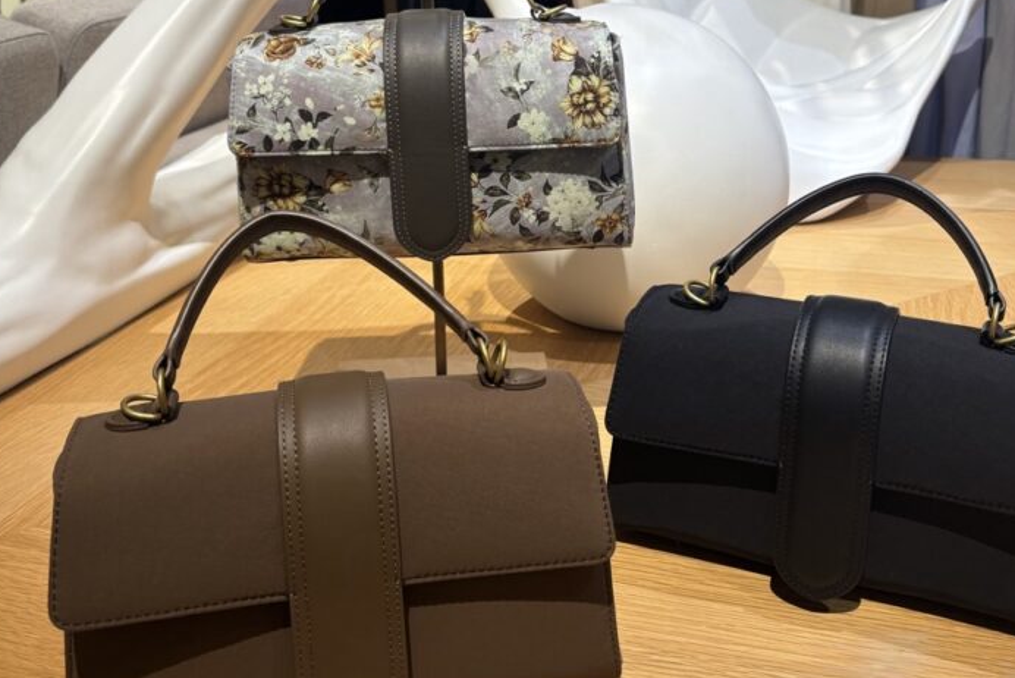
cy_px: 244
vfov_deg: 33.2
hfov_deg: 48.4
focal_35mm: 40
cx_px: 541
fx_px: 1128
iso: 50
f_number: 1.6
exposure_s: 1/120
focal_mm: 5.96
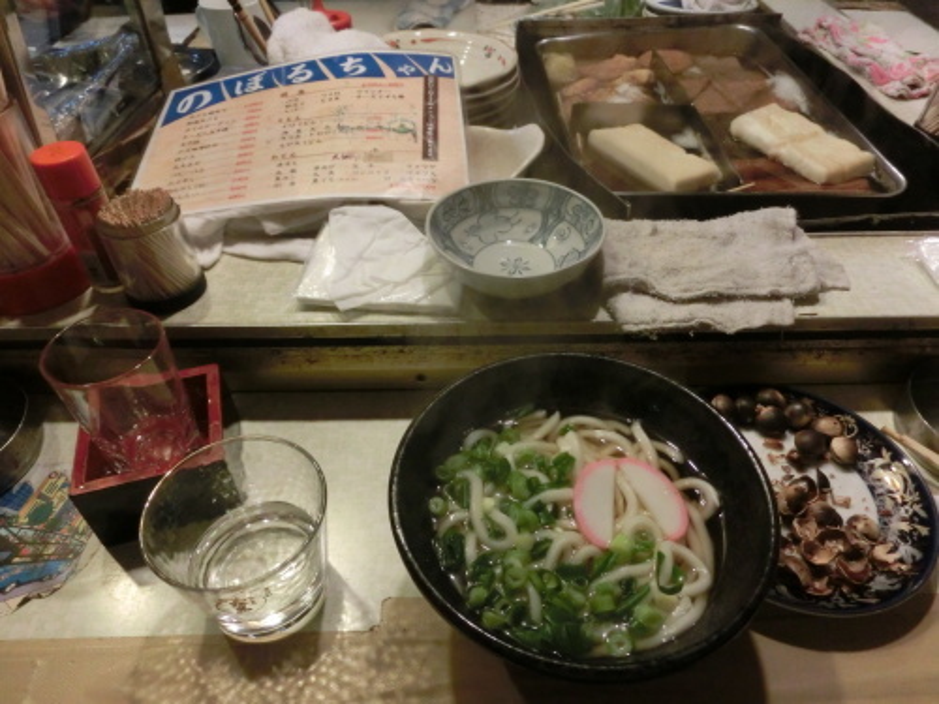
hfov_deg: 71.6
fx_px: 651
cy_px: 352
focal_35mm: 24
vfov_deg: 56.8
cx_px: 470
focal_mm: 4.24
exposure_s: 1/80
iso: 800
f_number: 3
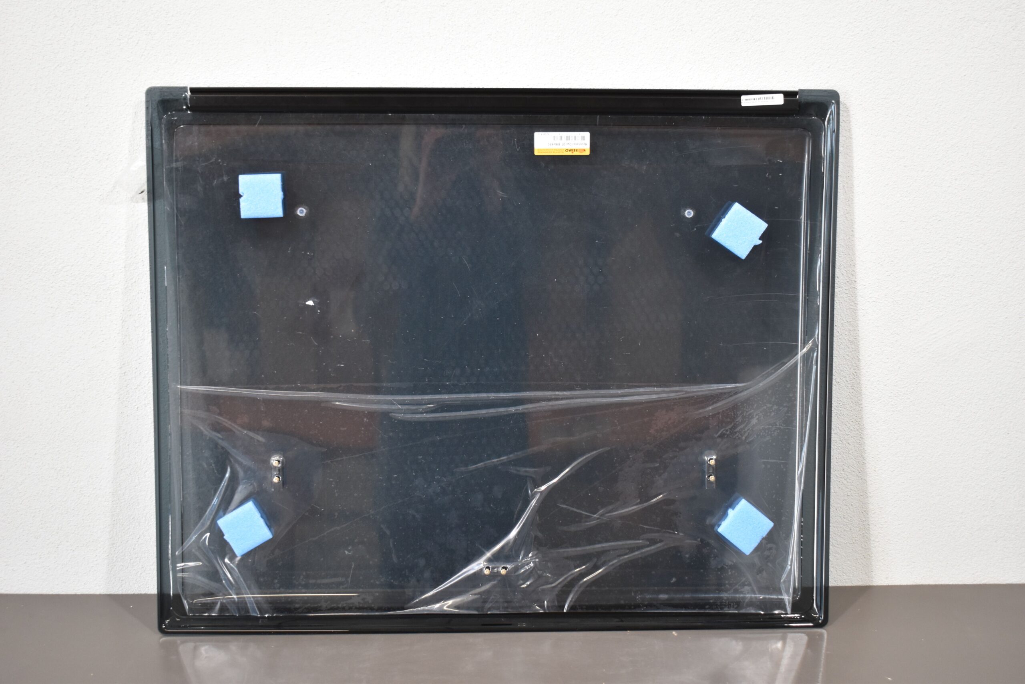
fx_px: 1281
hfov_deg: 43.6
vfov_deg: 29.9
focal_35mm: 45
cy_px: 342
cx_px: 512
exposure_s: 1/125
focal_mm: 30
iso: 900
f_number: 4.2
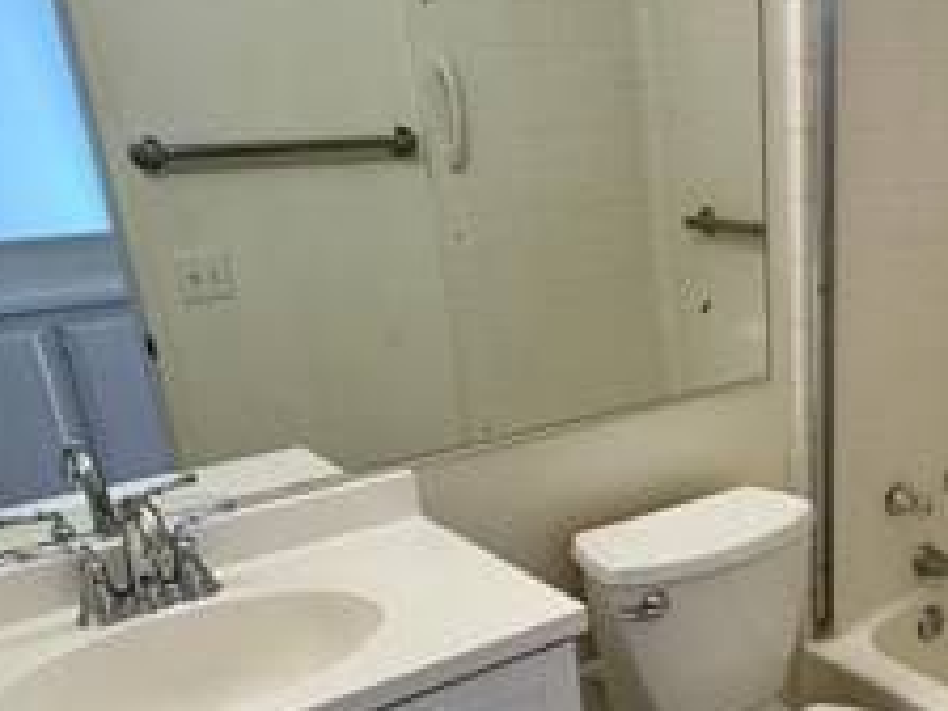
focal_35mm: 40
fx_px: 1095
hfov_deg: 44.1
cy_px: 584
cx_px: 783
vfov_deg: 34.7
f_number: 2.2
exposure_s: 1/120
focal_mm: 2.22
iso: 160
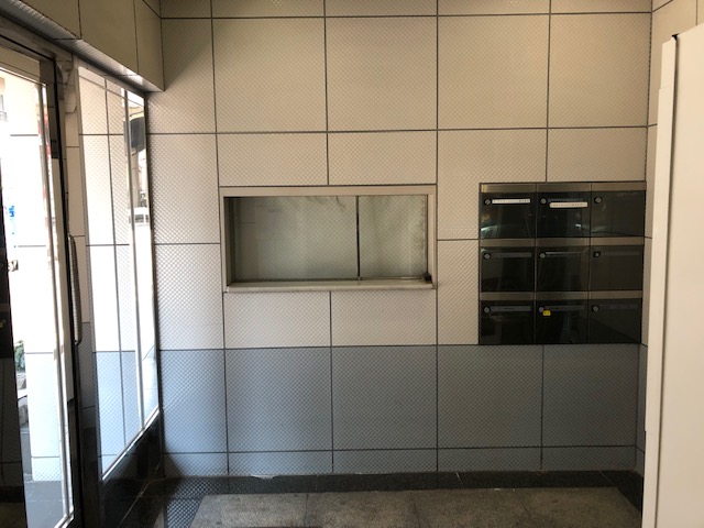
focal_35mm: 28
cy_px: 264
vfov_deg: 49.7
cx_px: 352
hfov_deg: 63.4
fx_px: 569
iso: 25
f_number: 1.8
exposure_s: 1/33
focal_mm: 3.99
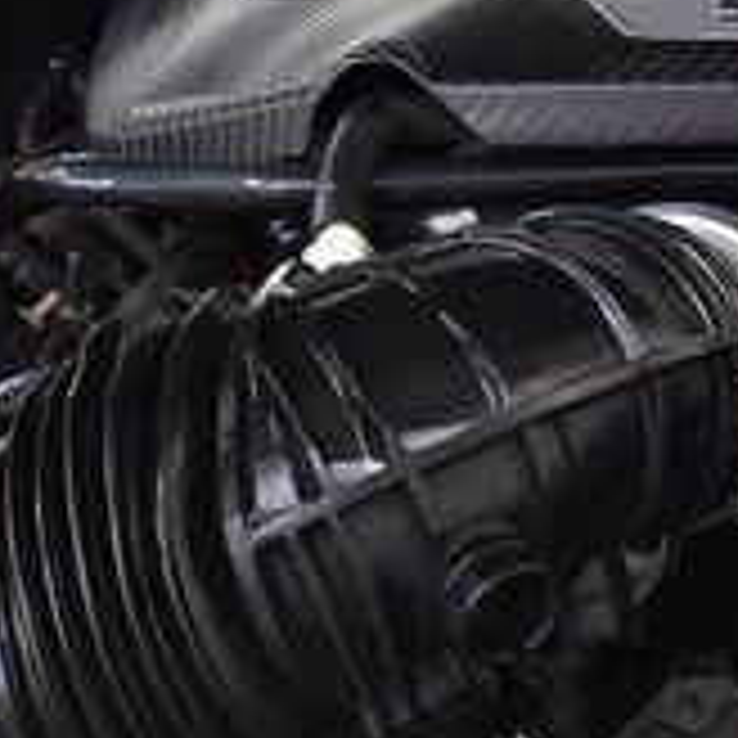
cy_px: 133
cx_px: 806
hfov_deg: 9.1
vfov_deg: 9.1
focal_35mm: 191
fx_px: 4607
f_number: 6.3
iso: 1400
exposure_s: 1/15
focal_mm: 24
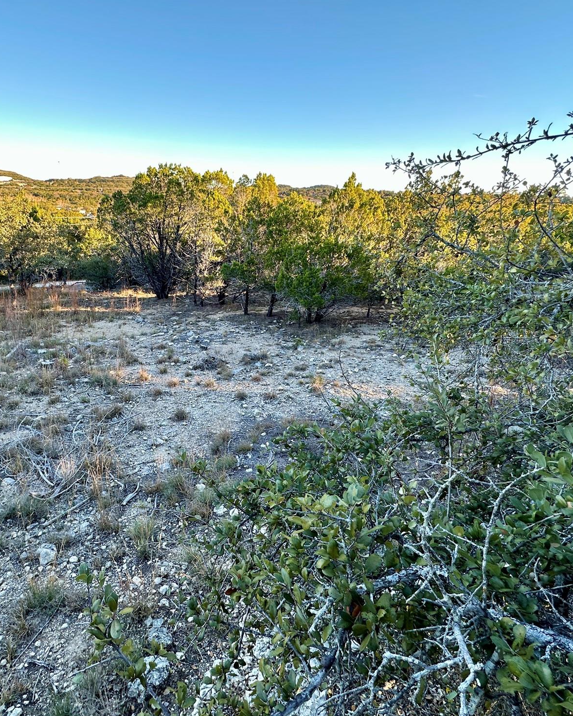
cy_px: 348
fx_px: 403
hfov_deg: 69.6
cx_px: 212
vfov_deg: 83.3
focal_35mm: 19
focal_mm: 2.22
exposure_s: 1/107
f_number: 2.2
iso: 40
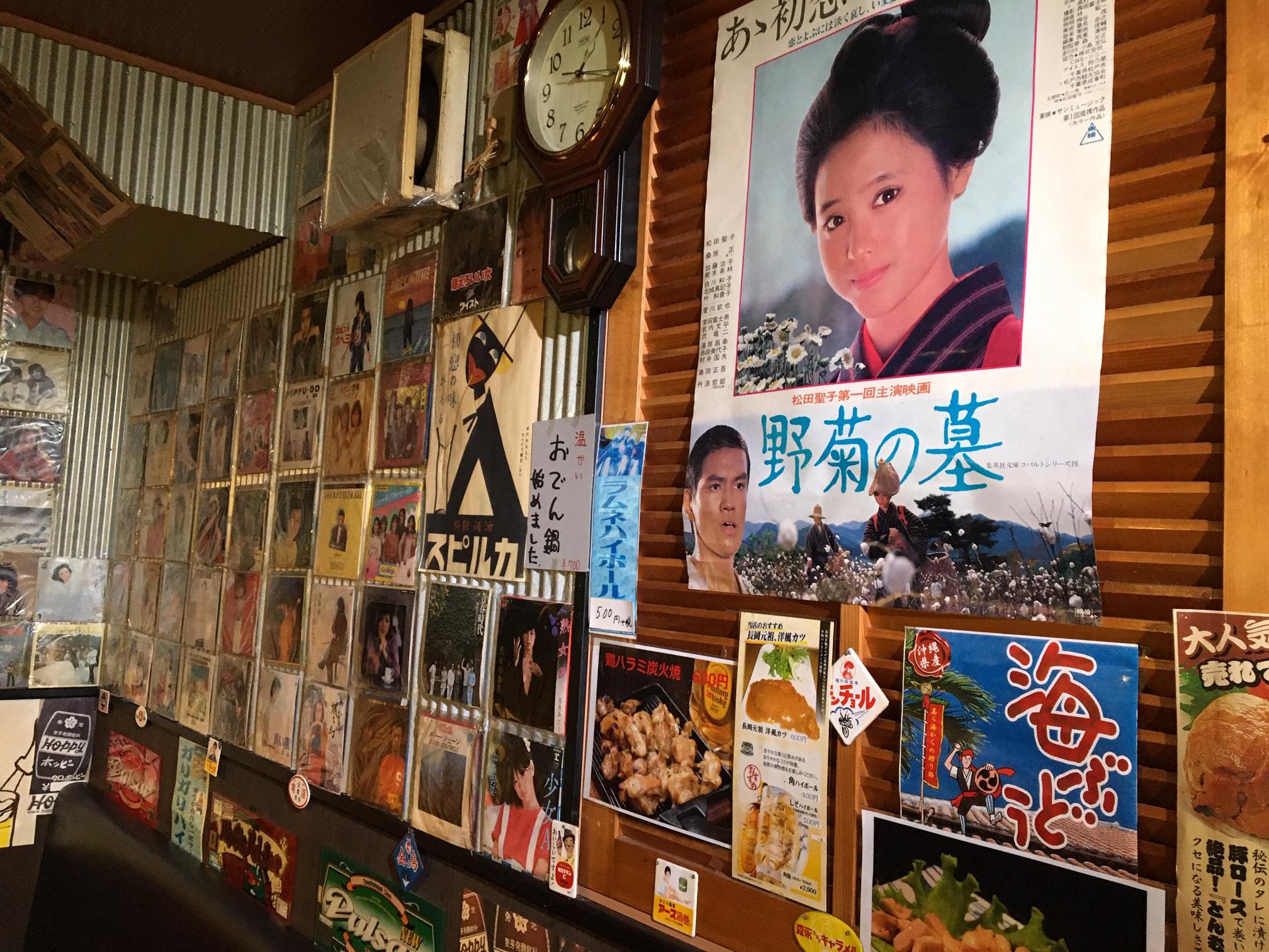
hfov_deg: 61.7
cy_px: 476
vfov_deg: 48.2
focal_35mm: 29
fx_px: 1063
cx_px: 634
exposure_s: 1/30
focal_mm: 4.2
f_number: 2.2
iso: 200
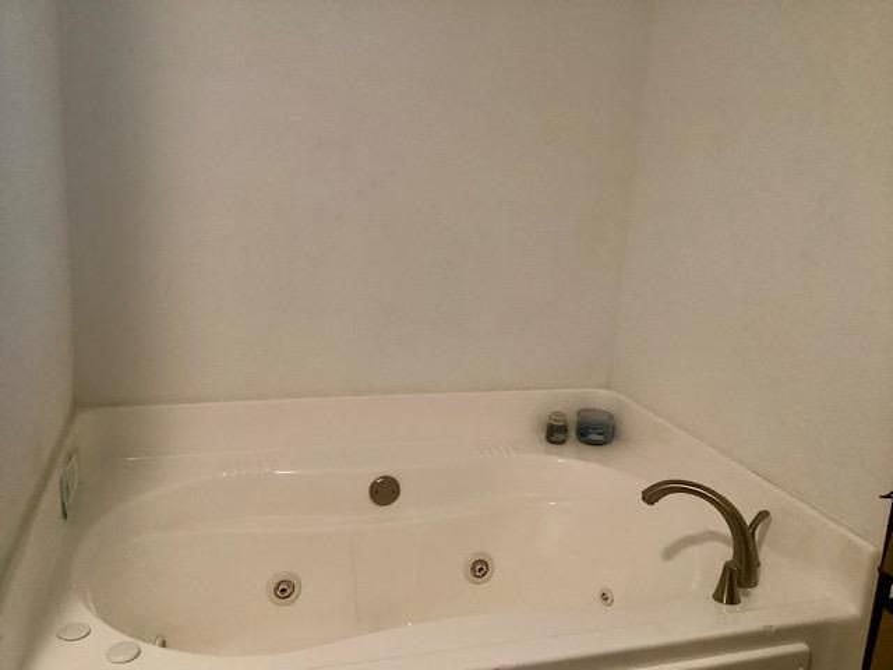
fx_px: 800
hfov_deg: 58.4
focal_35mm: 31
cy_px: 335
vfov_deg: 45.4
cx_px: 446
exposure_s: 1/30
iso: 500
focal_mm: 3.3
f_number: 2.4
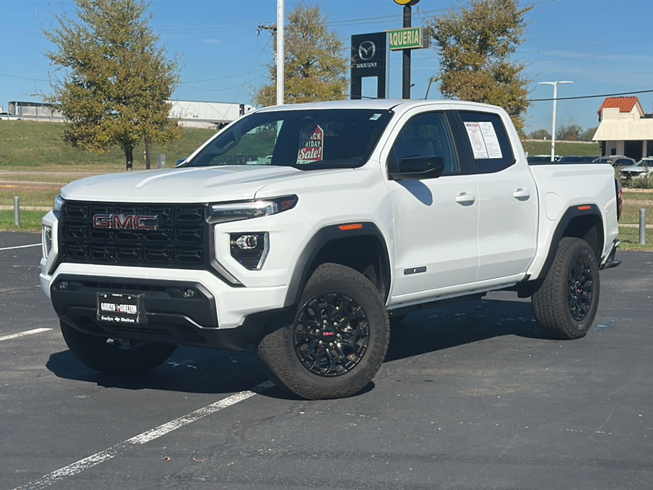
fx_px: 1113
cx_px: 326
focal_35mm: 59
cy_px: 245
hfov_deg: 32.7
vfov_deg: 24.8
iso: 64
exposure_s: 1/7752
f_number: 1.78
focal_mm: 6.86
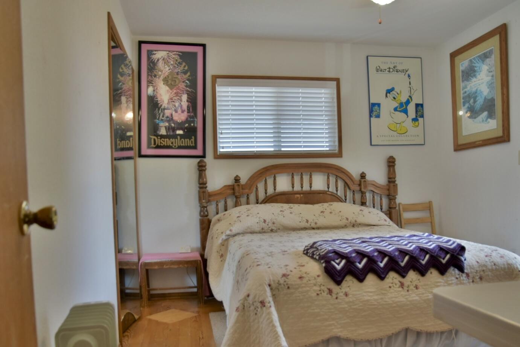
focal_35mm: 24
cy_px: 174
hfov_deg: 73.7
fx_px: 347
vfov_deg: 53.1
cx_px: 260
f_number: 3.5
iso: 200
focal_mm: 16
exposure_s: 1/125
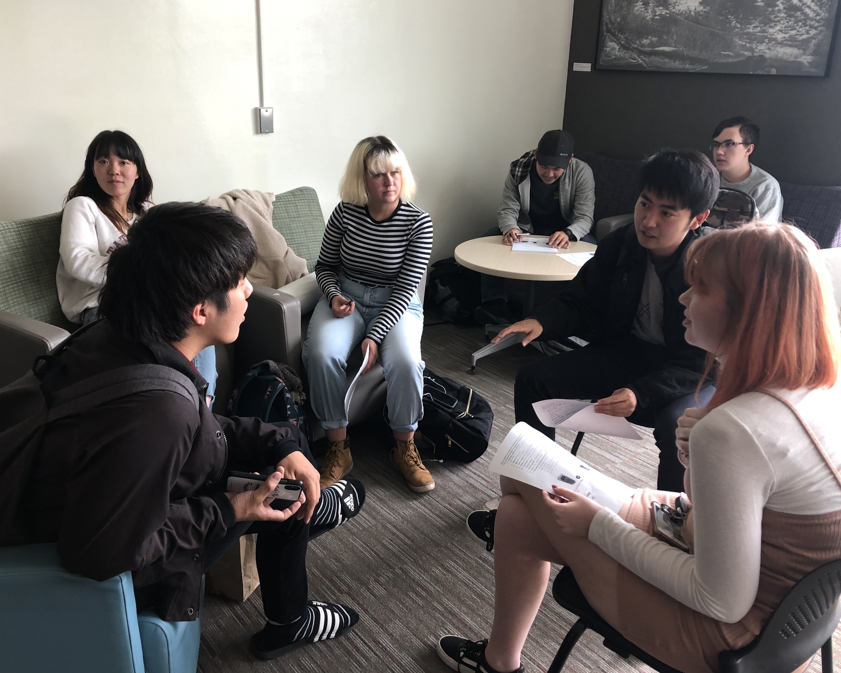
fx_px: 747
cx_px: 397
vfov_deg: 48.5
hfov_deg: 58.7
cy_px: 338
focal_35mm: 30
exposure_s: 1/30
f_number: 1.8
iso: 32
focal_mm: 3.99
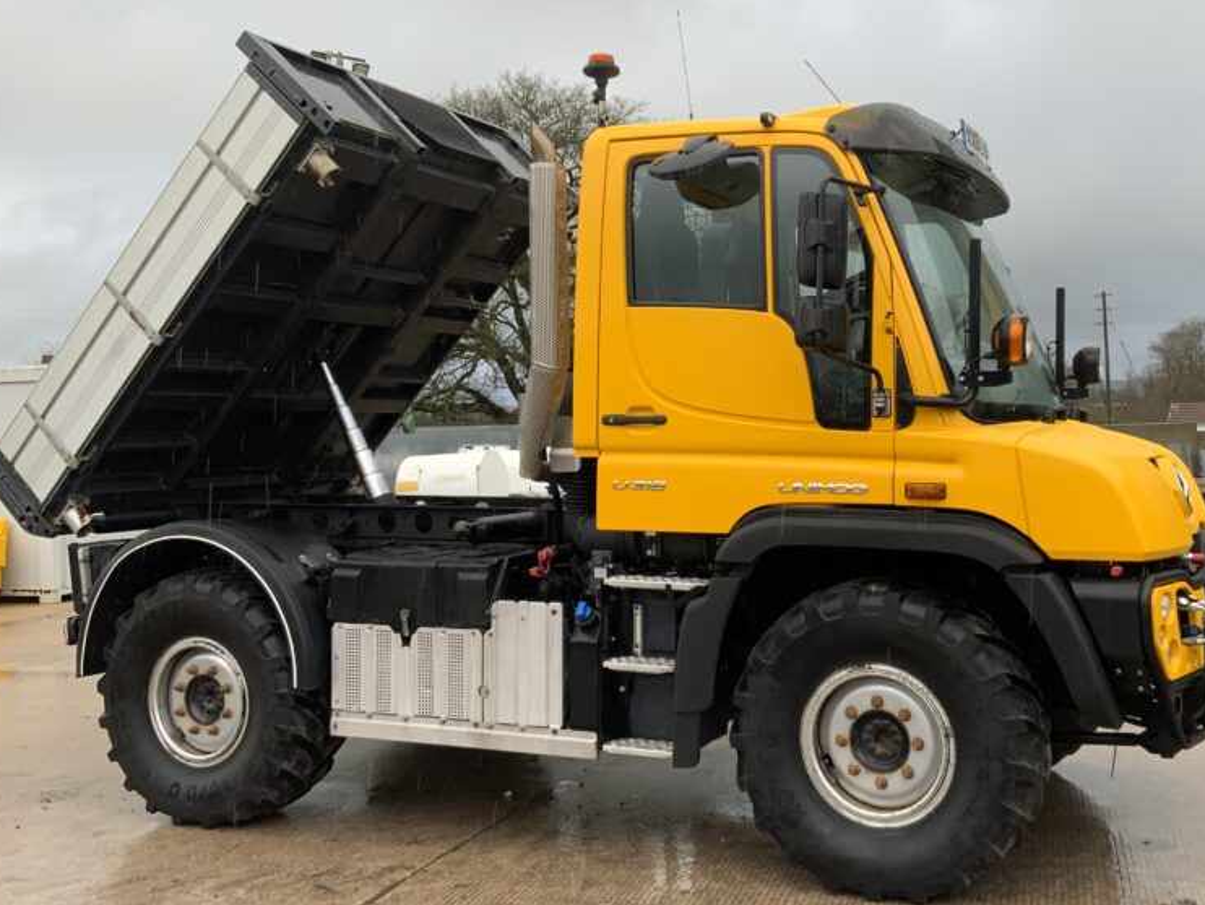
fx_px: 1393
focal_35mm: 40
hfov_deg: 46.5
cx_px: 729
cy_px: 387
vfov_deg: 35.9
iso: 16
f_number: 1.8
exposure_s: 1/223
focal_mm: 3
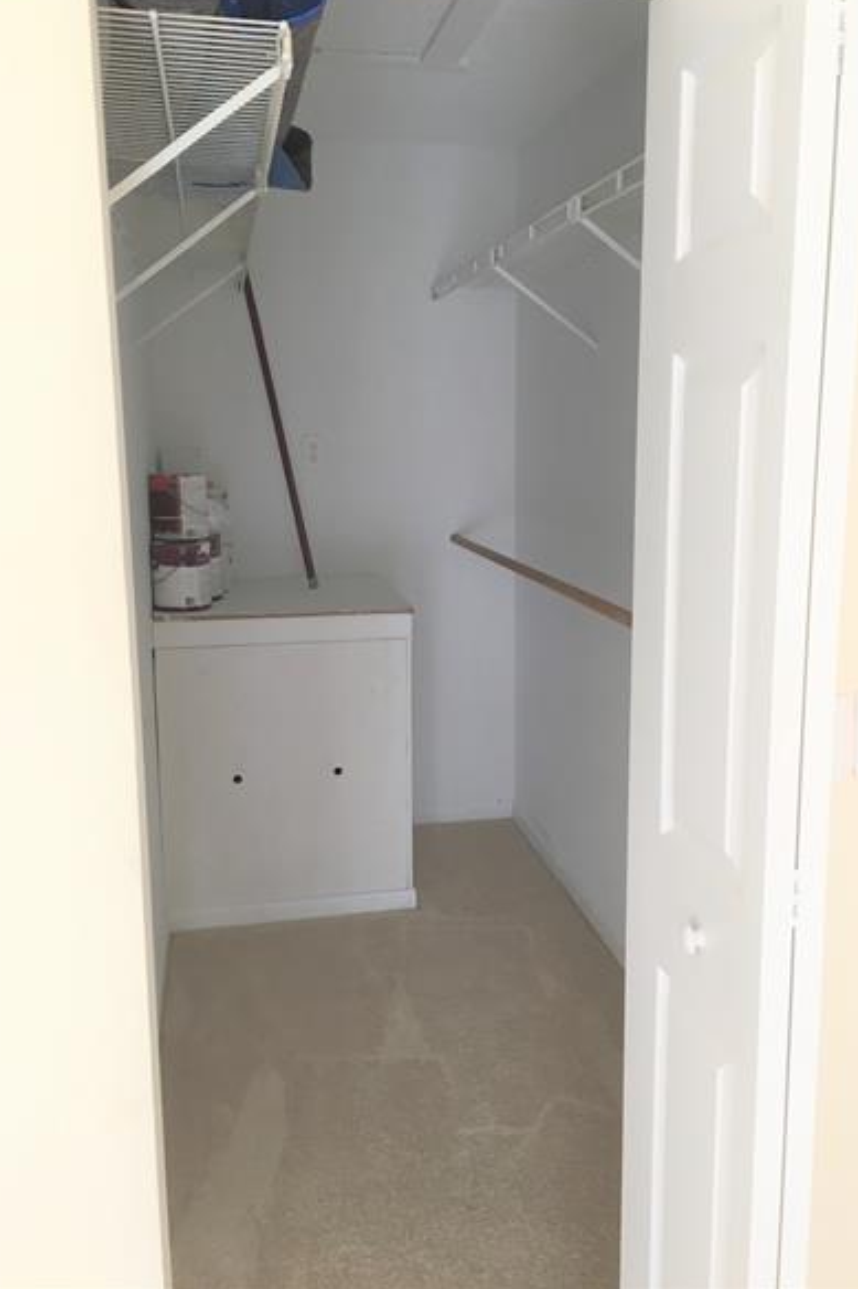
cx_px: 461
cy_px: 631
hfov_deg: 42.3
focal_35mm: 31
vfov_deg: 60.3
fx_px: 1109
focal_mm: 4.15
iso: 32
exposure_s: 1/40
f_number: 2.2
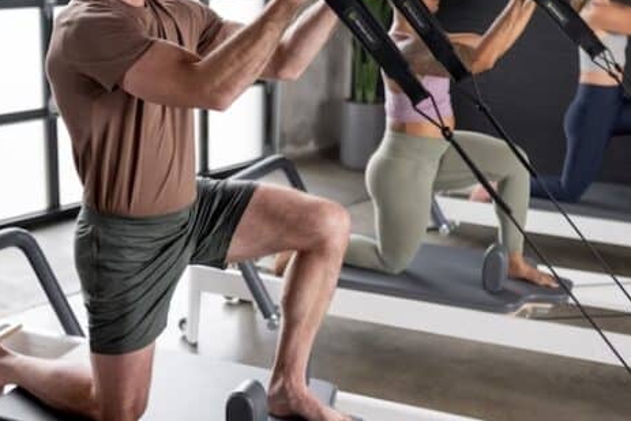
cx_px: 297
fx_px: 1017
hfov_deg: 34.5
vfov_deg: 23.4
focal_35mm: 58
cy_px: 181
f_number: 1.8
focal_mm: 35
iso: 640
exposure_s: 1/1600
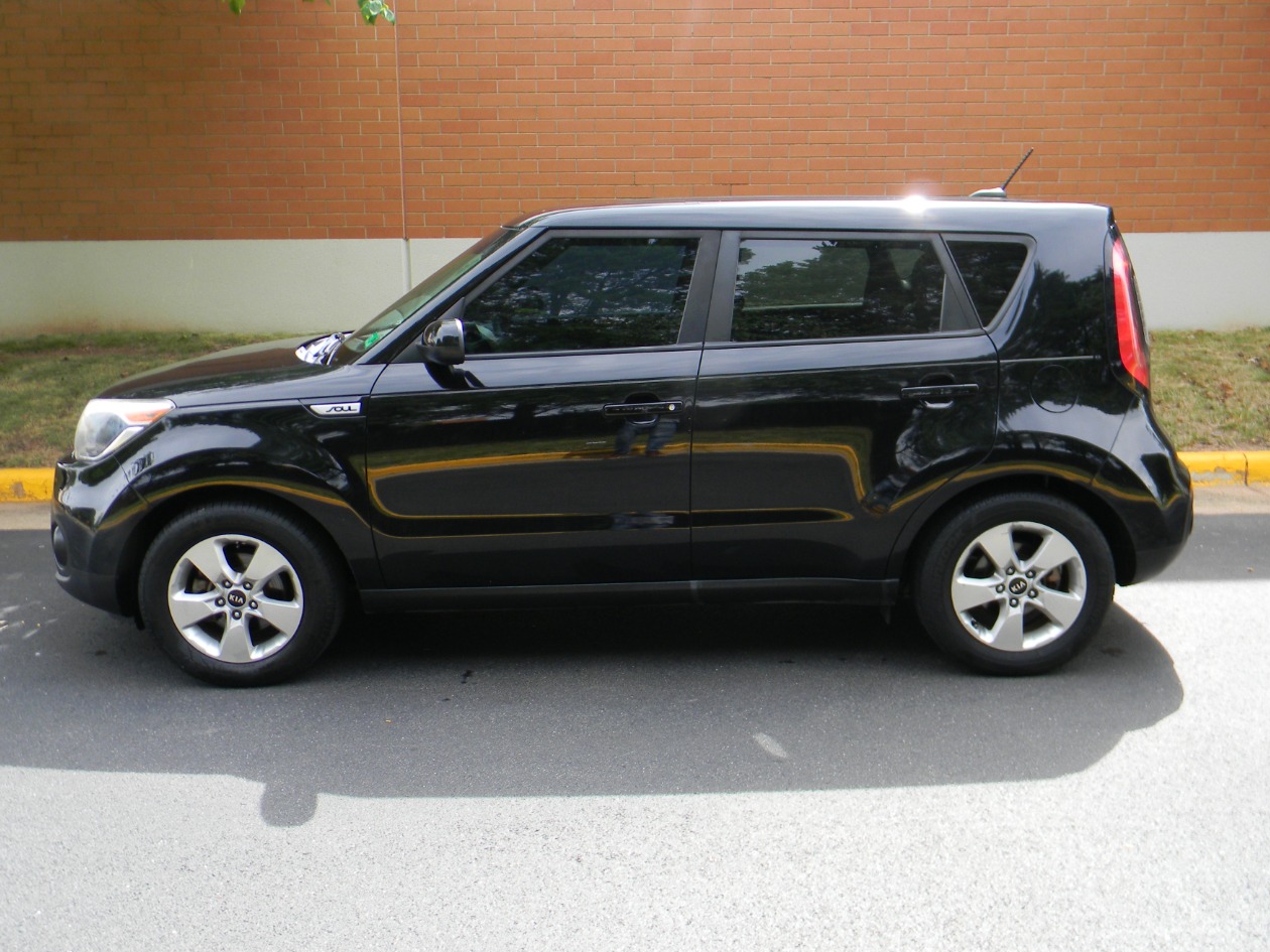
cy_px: 439
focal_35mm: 32
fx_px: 1174
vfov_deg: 44.1
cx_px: 677
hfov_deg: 56.8
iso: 80
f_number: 3.5
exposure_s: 1/174
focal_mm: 5
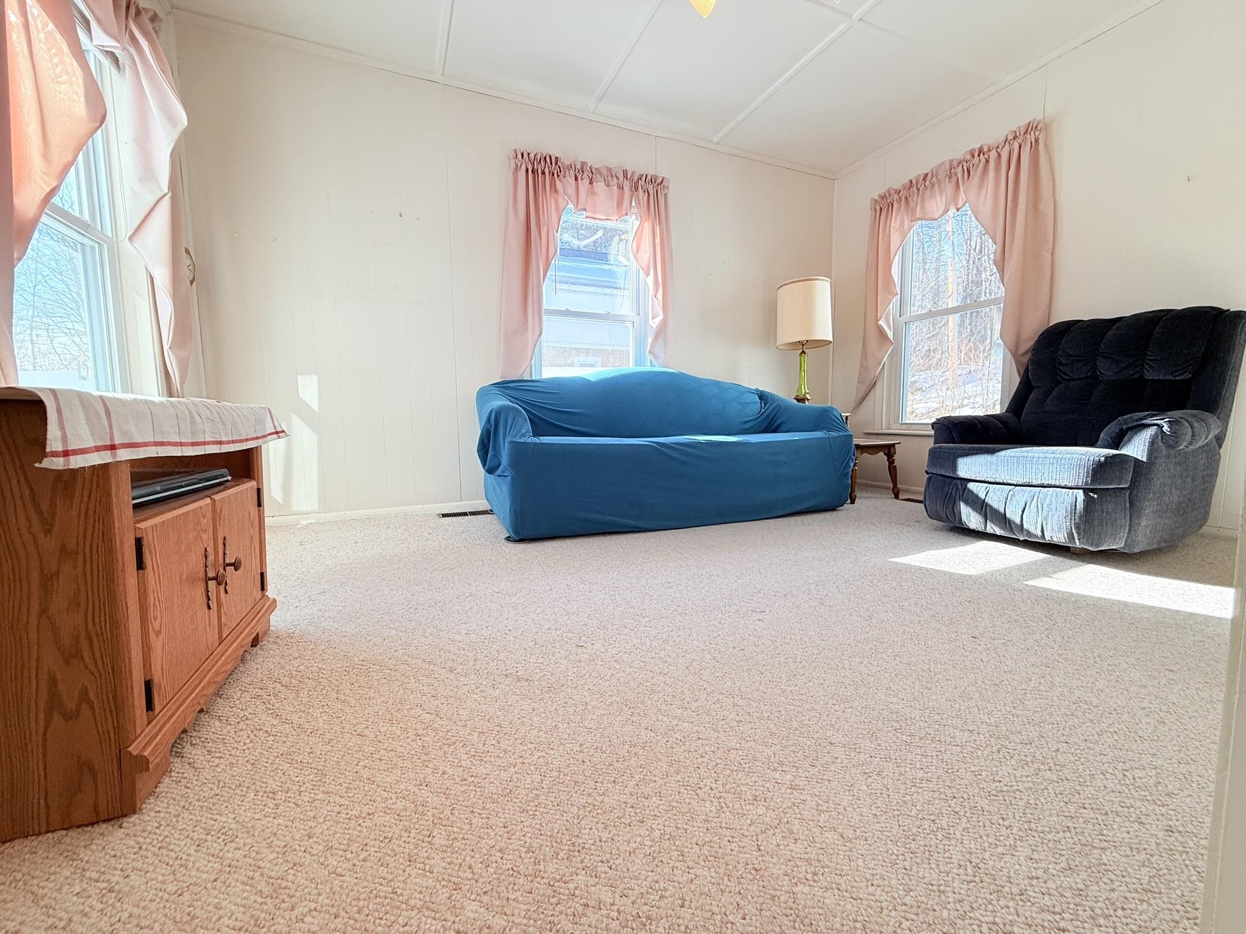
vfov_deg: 85.7
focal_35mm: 14
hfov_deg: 102.1
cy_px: 467
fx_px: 504
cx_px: 623
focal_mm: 2.22
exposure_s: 1/125
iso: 64
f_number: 2.2
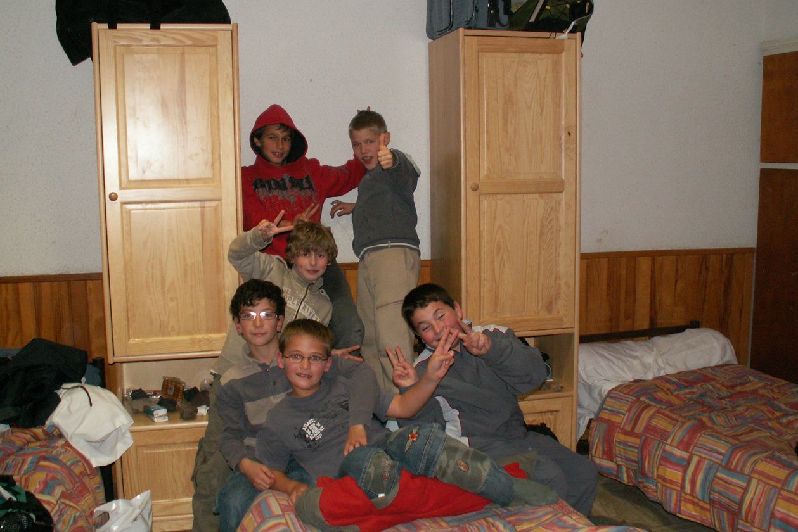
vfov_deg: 36.0
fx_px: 820
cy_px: 277
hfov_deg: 51.9
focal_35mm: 37
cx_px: 401
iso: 160
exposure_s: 1/40
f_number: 2.8
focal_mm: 5.86
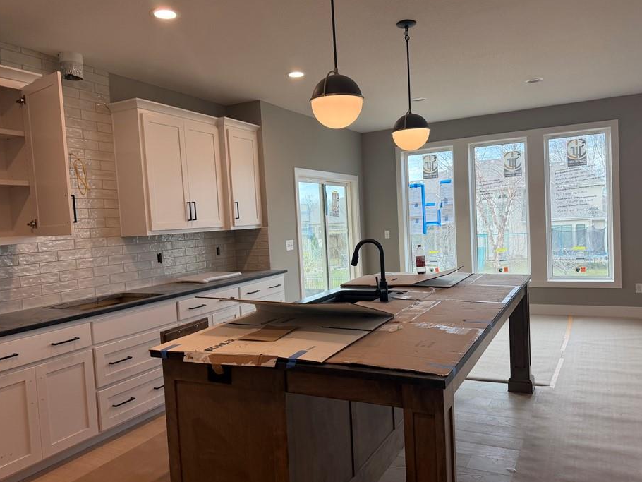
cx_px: 317
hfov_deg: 65.3
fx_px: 501
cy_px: 244
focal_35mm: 27
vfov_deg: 51.4
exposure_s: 1/198
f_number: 1.78
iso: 125
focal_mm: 6.76
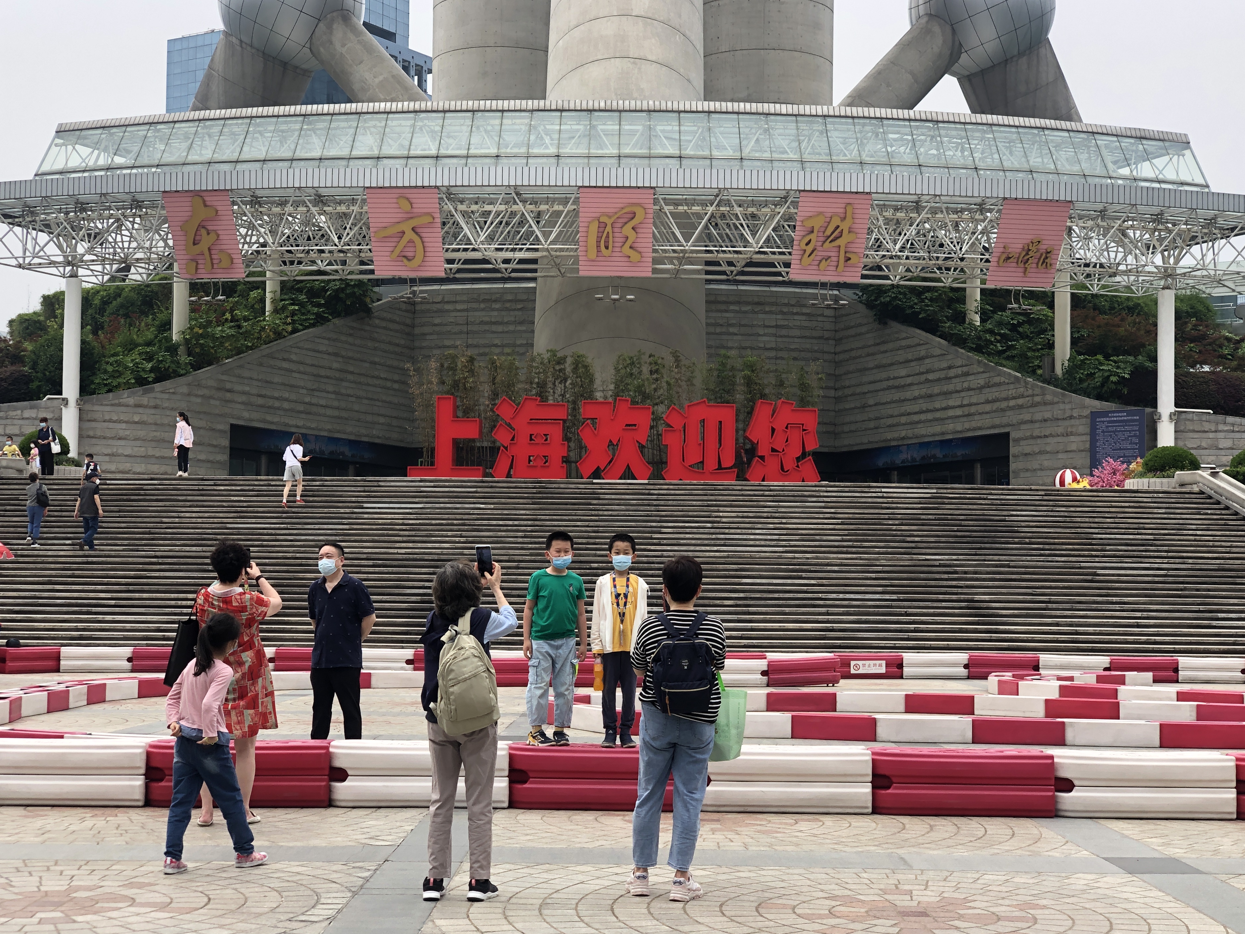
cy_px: 476
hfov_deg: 34.3
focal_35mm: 56
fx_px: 2014
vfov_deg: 26.1
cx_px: 622
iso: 16
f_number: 2.4
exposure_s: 1/676
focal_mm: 6
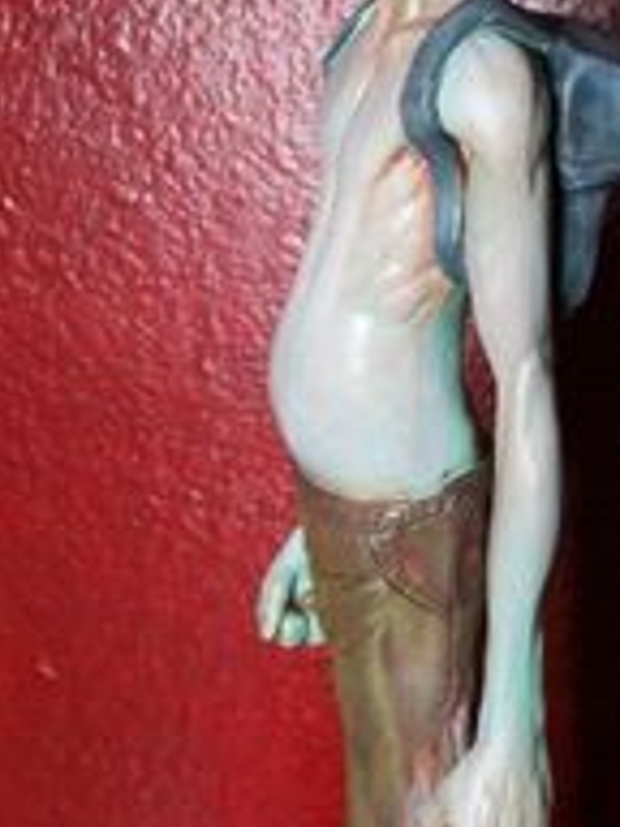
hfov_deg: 18.4
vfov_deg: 24.4
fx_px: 1910
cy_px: 461
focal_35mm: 80
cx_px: 357
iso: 160
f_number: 2.9
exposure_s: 1/20
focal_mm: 5.7
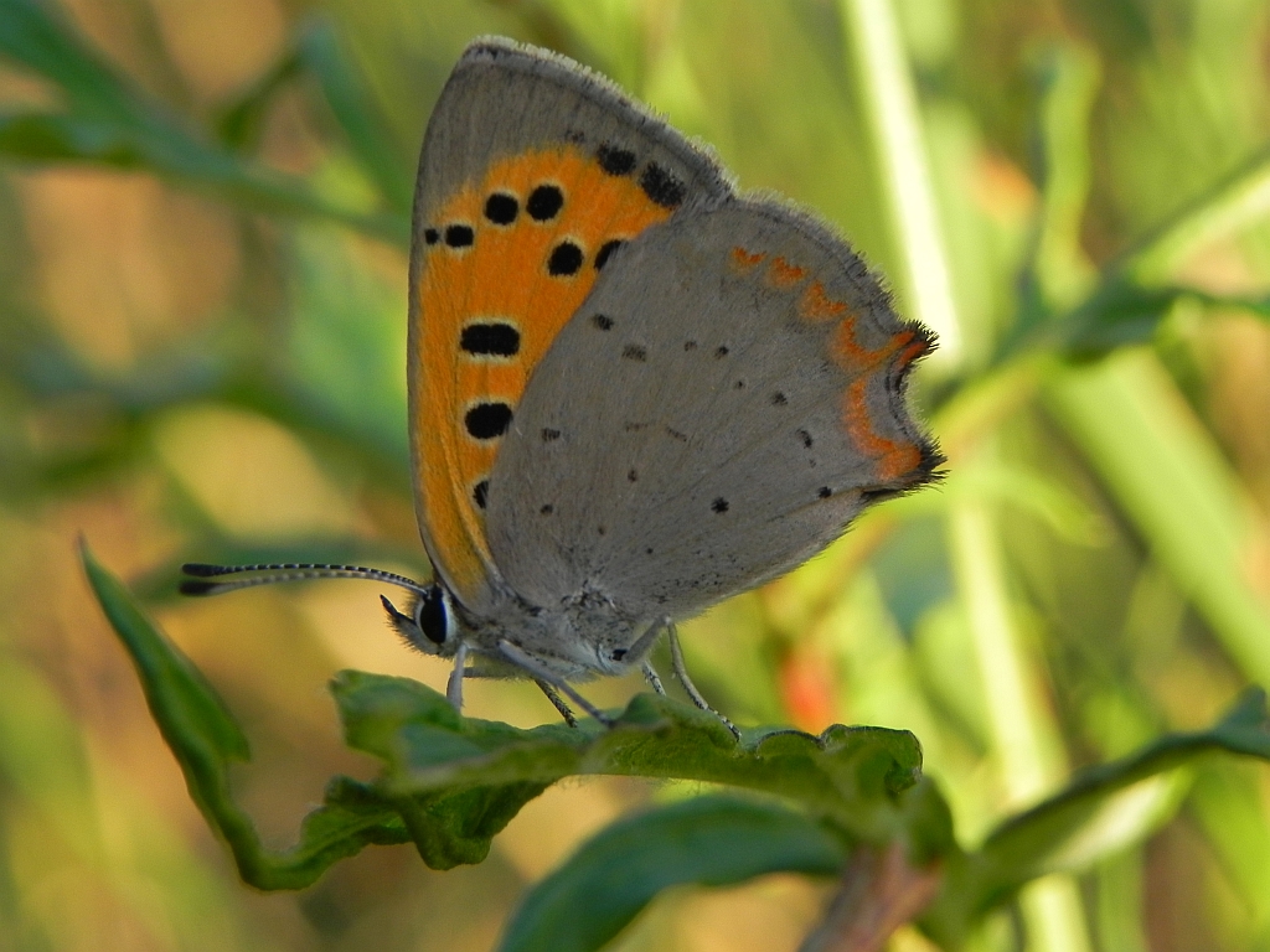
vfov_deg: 14.1
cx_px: 635
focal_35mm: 105
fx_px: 3852
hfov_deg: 18.7
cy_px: 476
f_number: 4.5
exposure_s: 1/167
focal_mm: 18.8
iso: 160
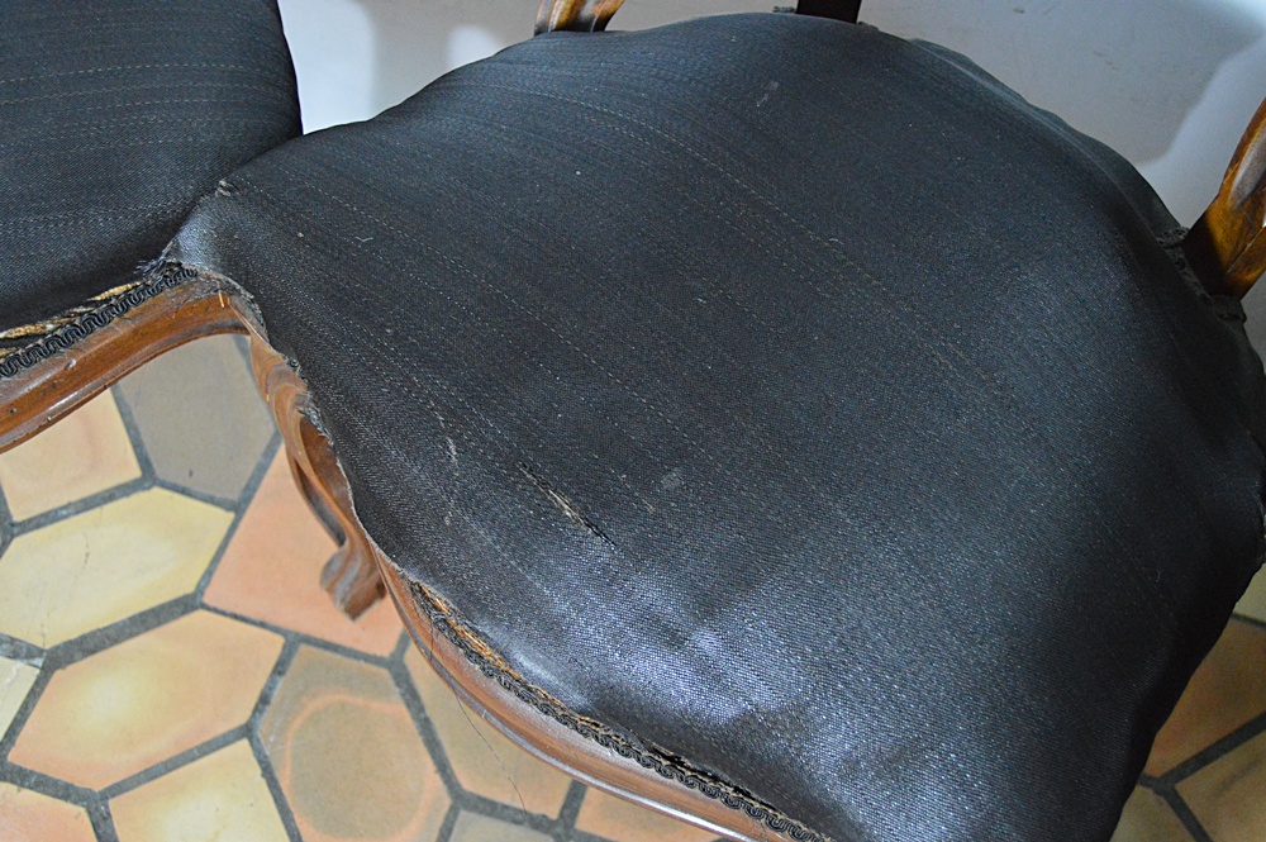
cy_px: 421
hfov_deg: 53.2
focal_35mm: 36
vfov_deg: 36.8
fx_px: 1265
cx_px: 633
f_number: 3.8
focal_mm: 24
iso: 3200
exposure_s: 1/60
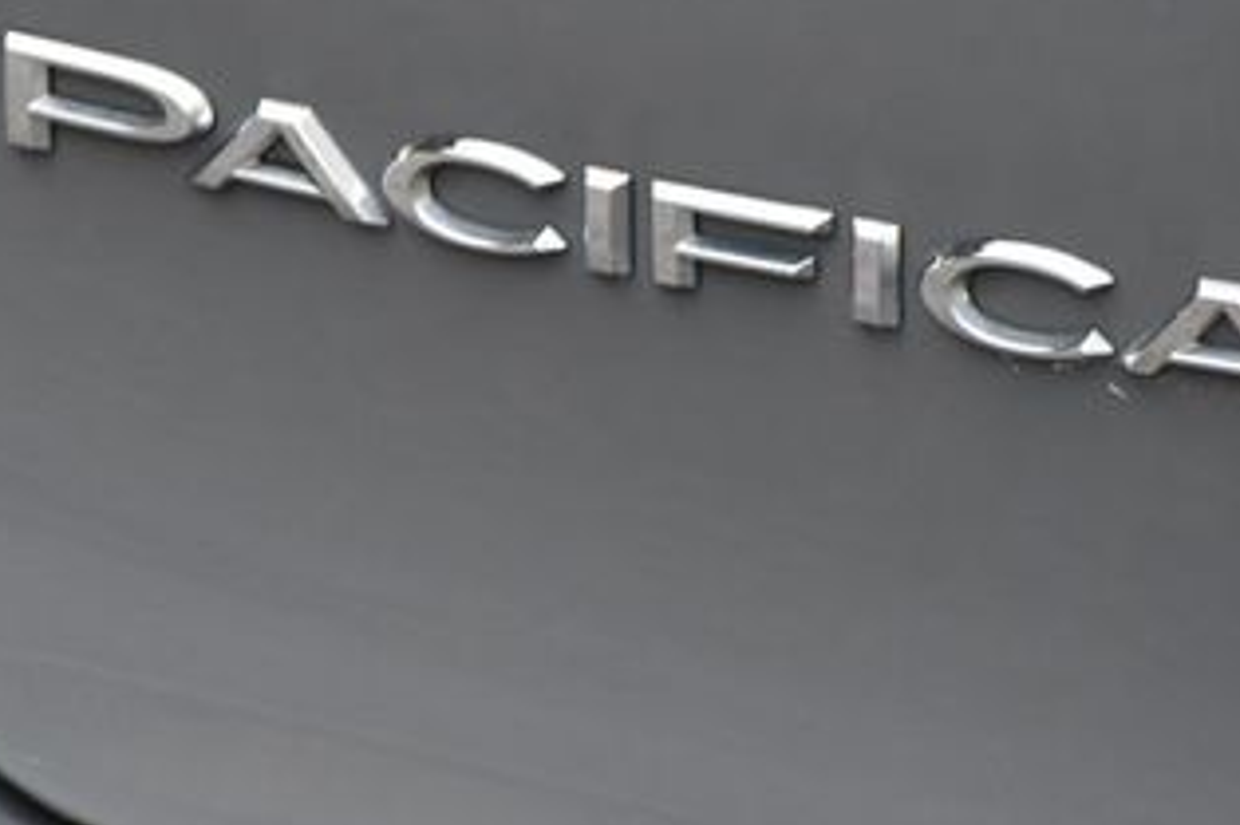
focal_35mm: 397
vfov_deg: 3.5
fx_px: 13667
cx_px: 513
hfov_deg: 5.2
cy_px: 308
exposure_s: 1/160
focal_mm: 130
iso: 800
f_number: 4.8
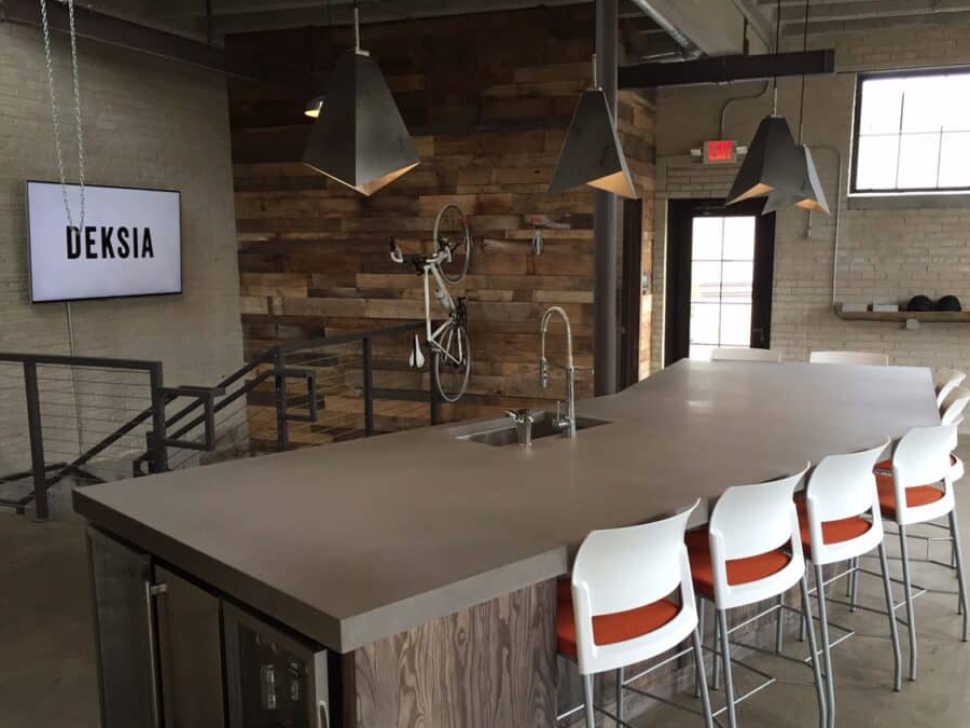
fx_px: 925
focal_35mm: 33
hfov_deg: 55.3
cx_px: 518
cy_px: 409
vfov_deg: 42.9
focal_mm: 4.15
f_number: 2.2
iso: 40
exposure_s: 1/30
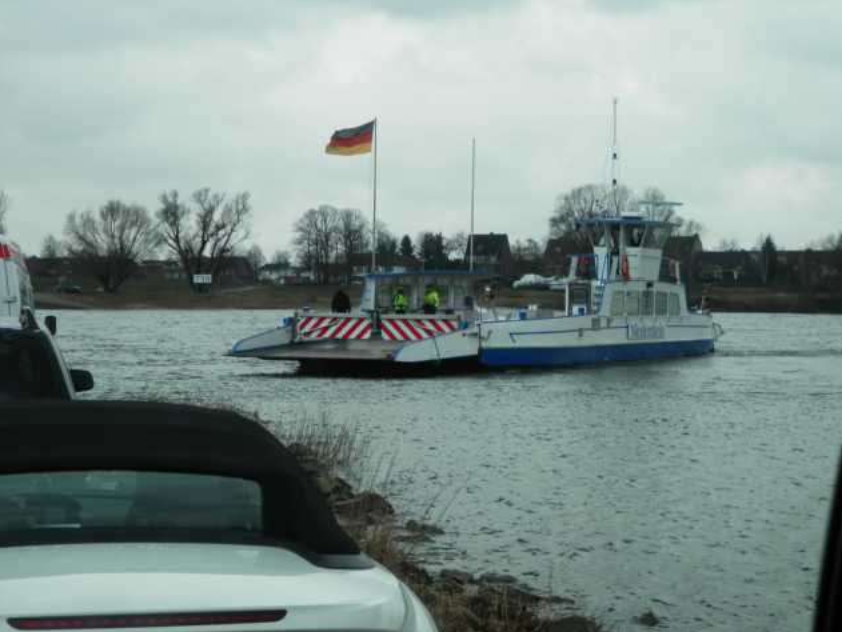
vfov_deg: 19.9
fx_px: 1801
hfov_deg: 26.3
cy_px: 317
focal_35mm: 74
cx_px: 424
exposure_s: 1/200
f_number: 4.5
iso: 80
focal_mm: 13.1
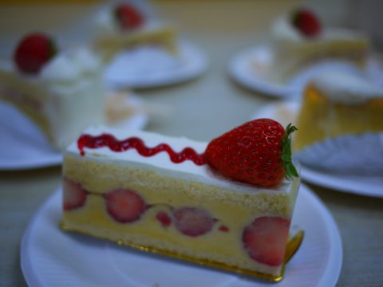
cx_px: 192
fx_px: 443
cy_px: 144
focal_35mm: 40
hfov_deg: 46.8
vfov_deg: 36.0
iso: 100
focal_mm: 20
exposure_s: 1/100
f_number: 1.7
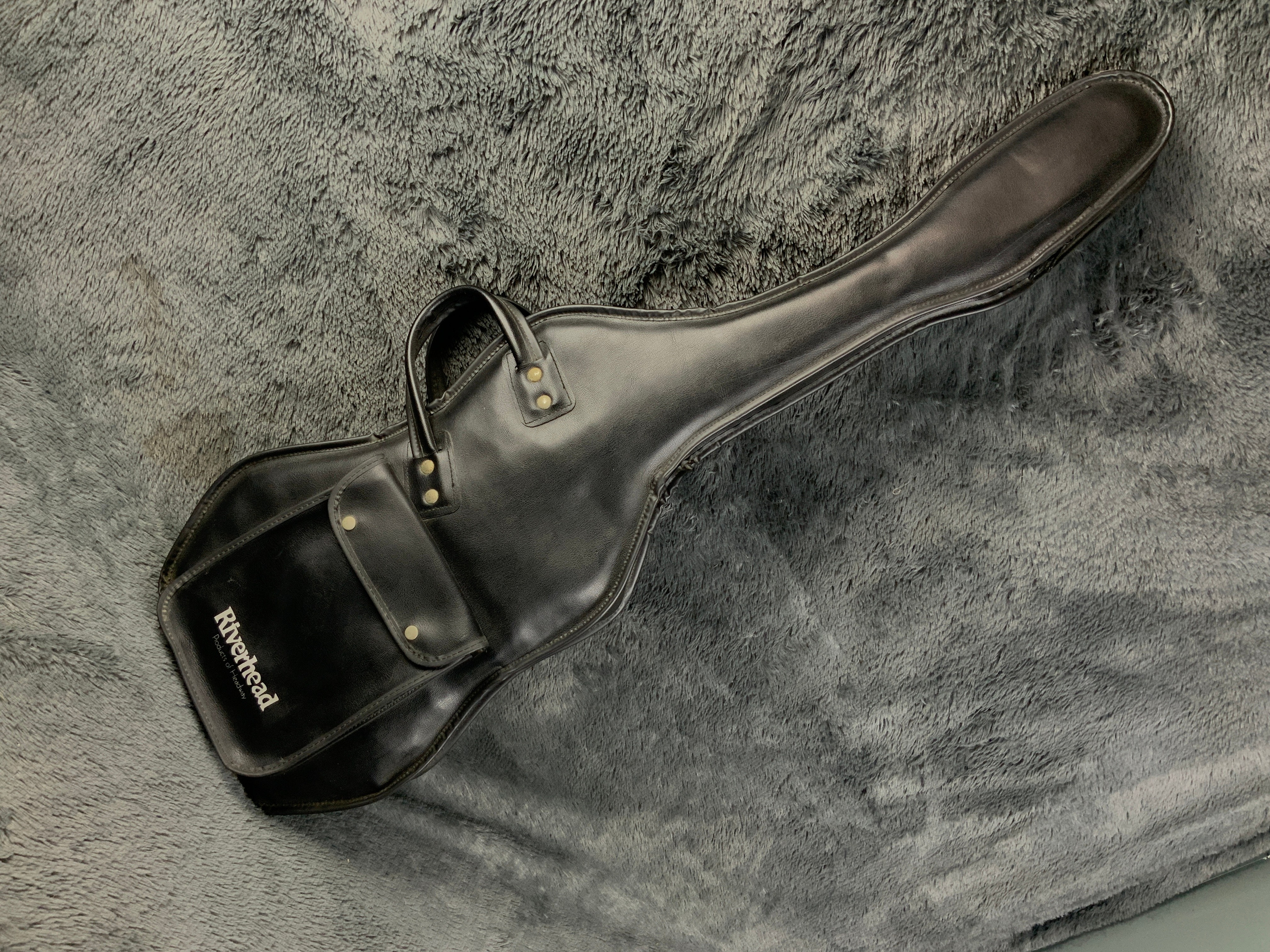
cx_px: 635
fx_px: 1064
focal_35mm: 29
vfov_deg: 48.2
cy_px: 476
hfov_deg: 61.7
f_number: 1.8
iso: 100
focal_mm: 3
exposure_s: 1/60
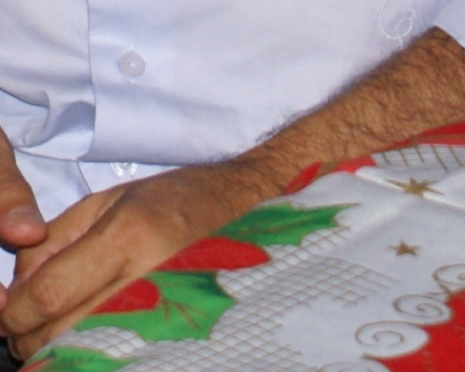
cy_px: -712
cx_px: -223
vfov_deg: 3.8
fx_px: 5521
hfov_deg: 4.8
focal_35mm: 401
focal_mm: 40
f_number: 5.6
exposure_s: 1/60
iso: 400
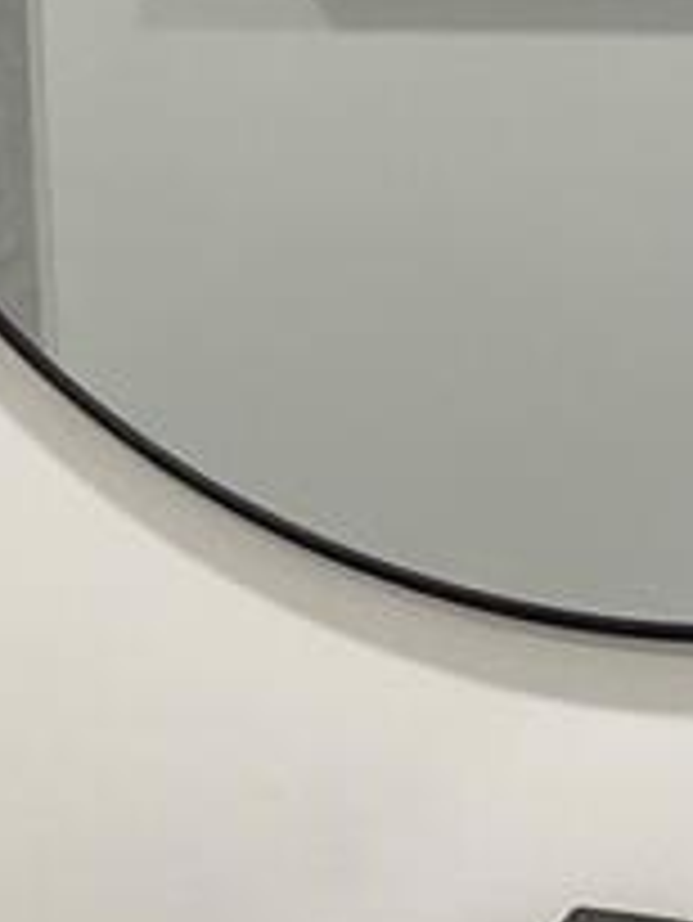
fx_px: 4053
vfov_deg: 13.0
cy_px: 369
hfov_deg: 9.3
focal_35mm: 152
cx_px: -544
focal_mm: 4.25
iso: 64
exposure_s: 1/60
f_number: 1.8
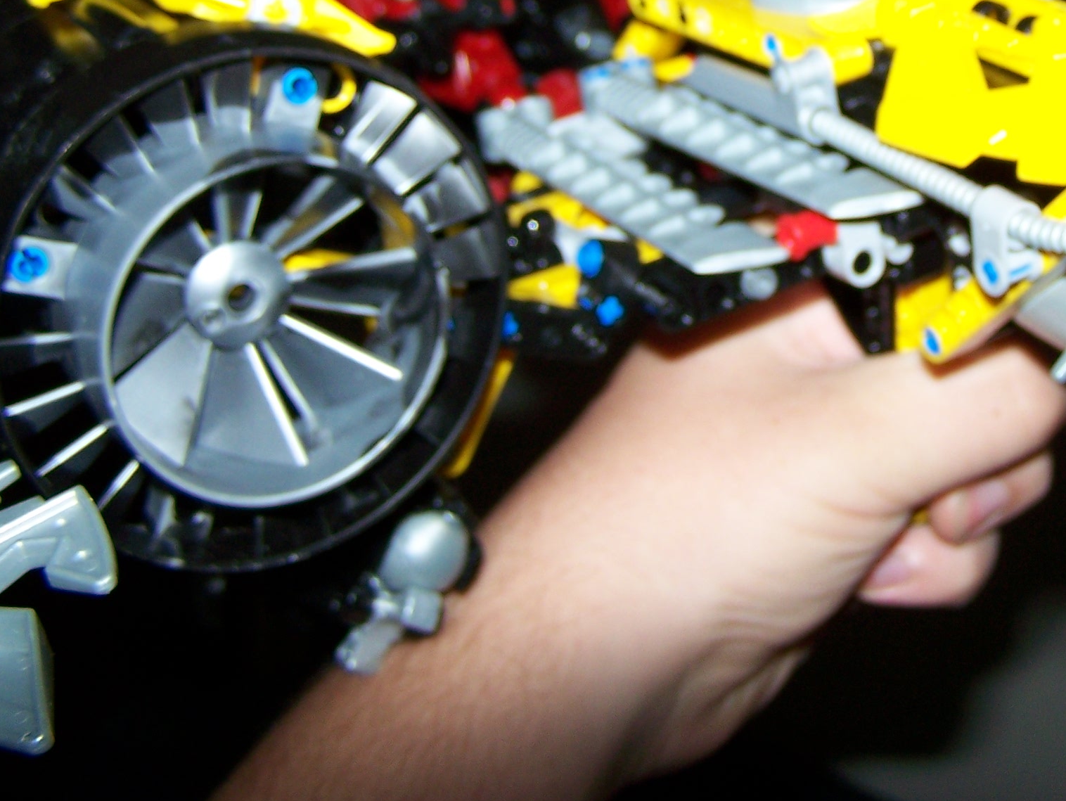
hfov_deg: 27.1
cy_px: 94
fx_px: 2188
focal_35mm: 71
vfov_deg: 20.4
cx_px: 788
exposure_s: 1/60
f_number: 2.8
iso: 80
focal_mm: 6.3
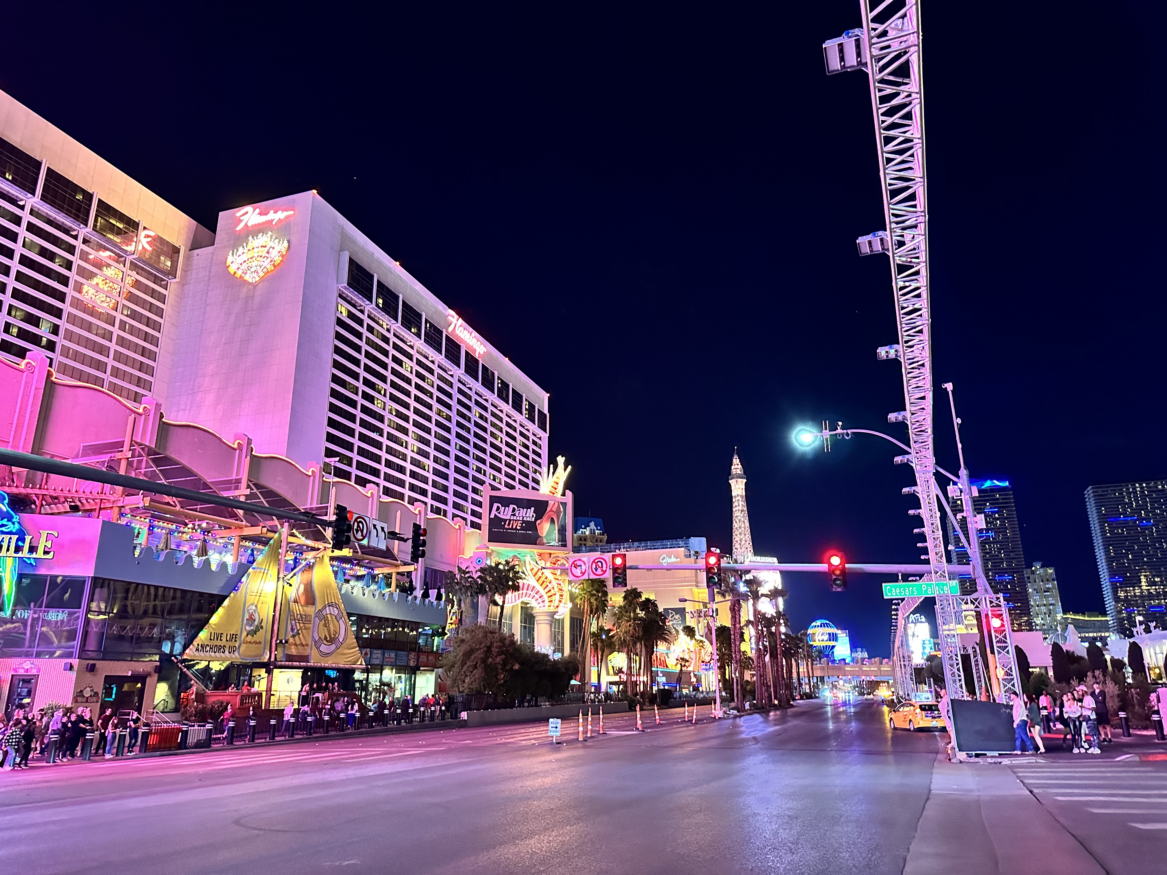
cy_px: 438
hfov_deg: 71.6
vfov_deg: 56.8
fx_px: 809
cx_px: 584
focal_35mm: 24
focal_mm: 6.86
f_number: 1.78
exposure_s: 1/40
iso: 800
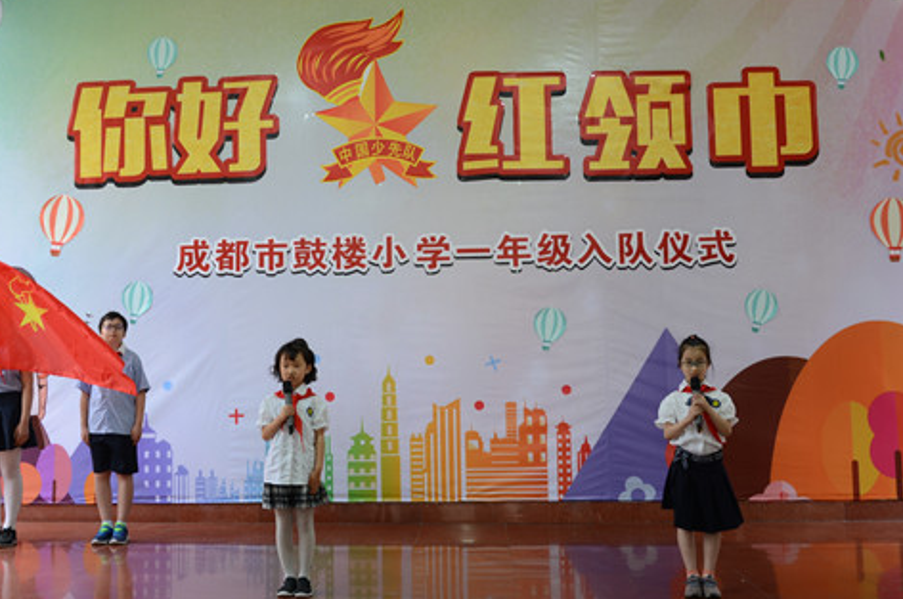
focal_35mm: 48
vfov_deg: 28.1
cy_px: 229
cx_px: 392
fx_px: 1193
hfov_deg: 41.4
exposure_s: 1/50
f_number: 4
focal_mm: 25
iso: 100
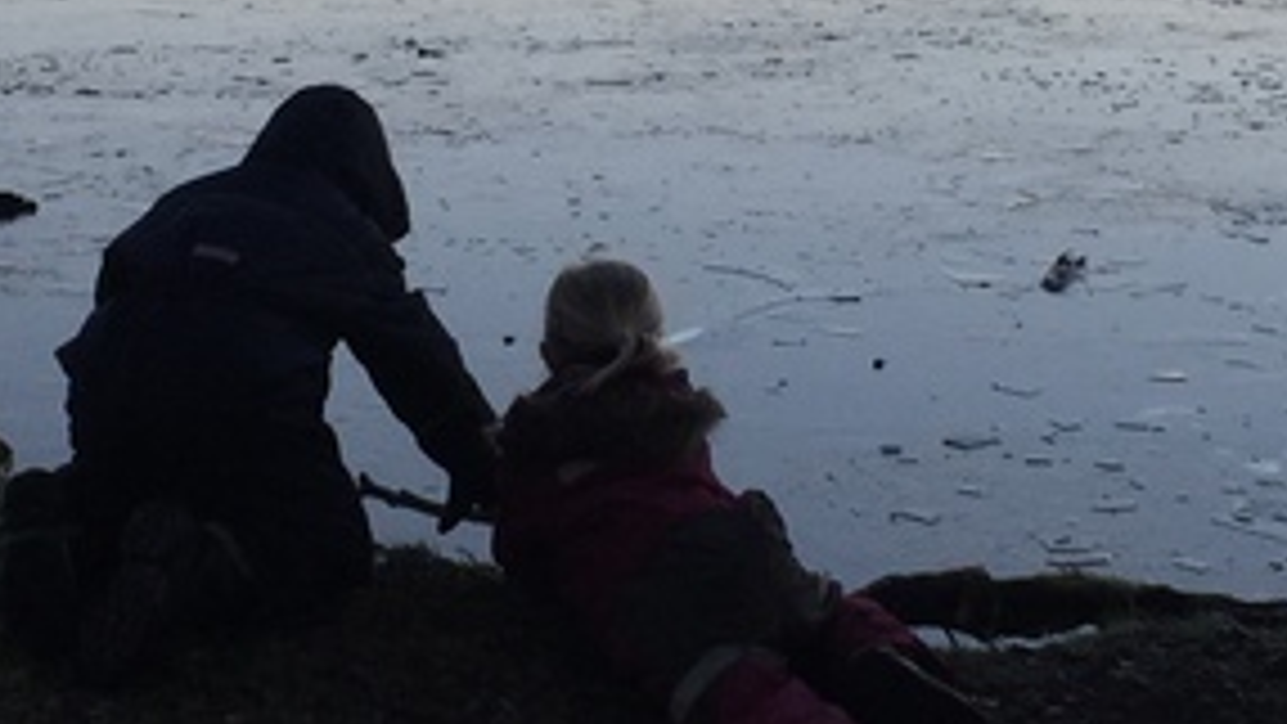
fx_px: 3857
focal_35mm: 113
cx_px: 666
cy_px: -27
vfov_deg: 10.6
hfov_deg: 18.9
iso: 32
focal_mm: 4.15
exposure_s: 1/425
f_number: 2.2
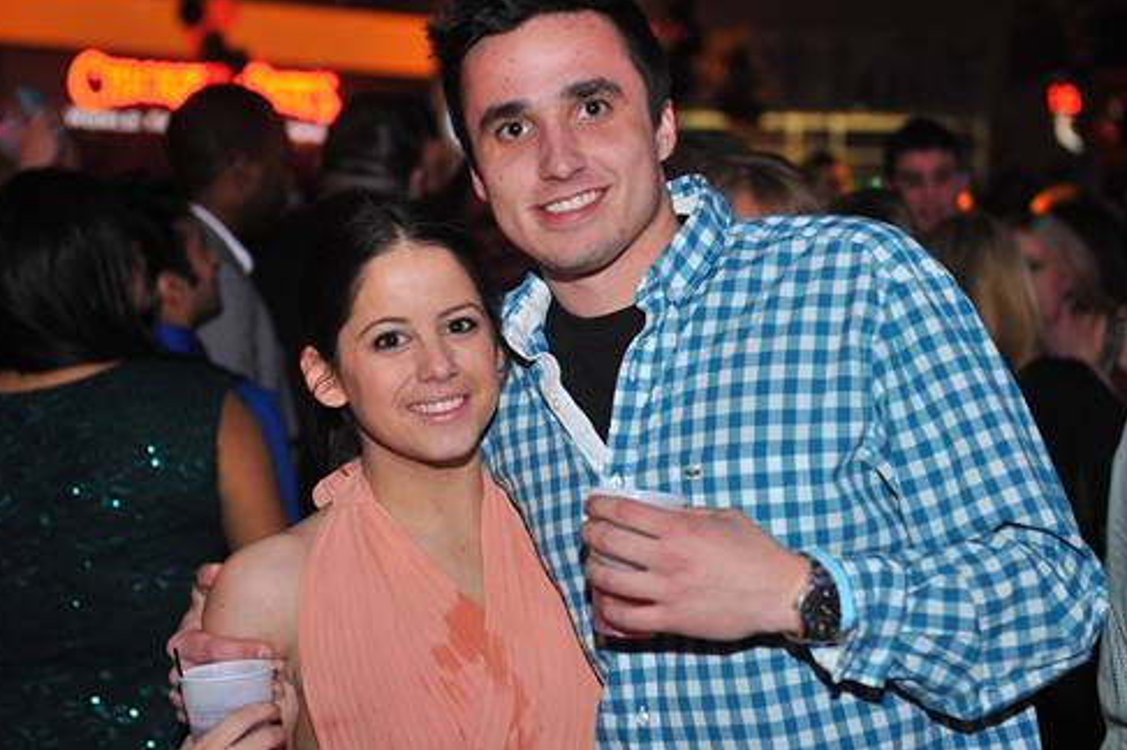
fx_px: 2190
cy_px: 331
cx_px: 583
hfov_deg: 28.9
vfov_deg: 19.4
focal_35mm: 70
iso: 1000
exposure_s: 1/100
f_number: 4
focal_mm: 62
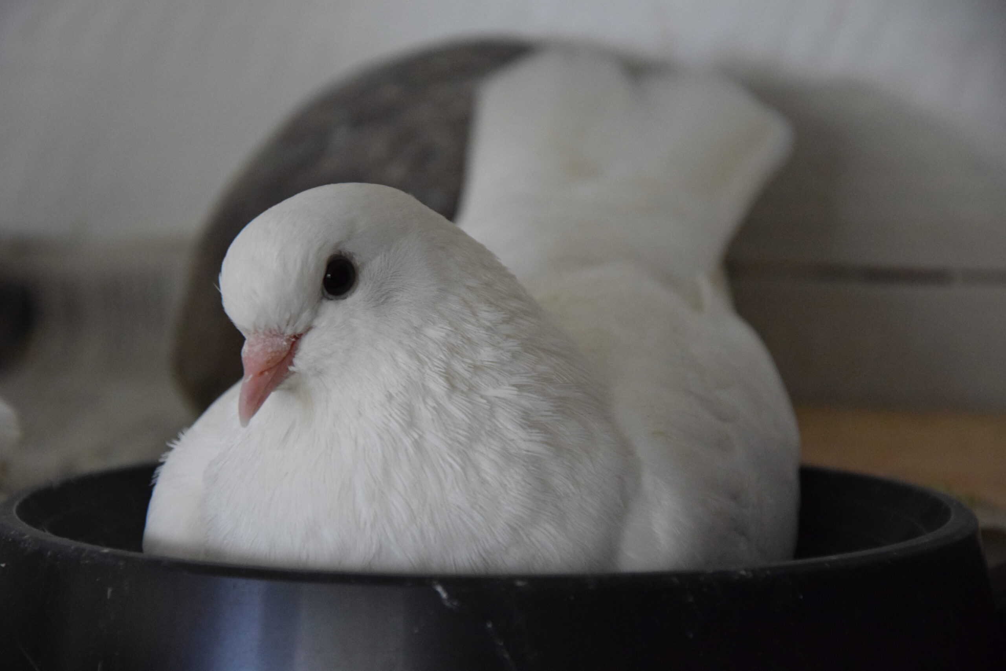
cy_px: 336
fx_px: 4401
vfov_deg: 8.7
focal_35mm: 158
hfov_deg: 13.0
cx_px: 503
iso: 3200
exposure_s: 1/100
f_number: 5.6
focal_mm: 105
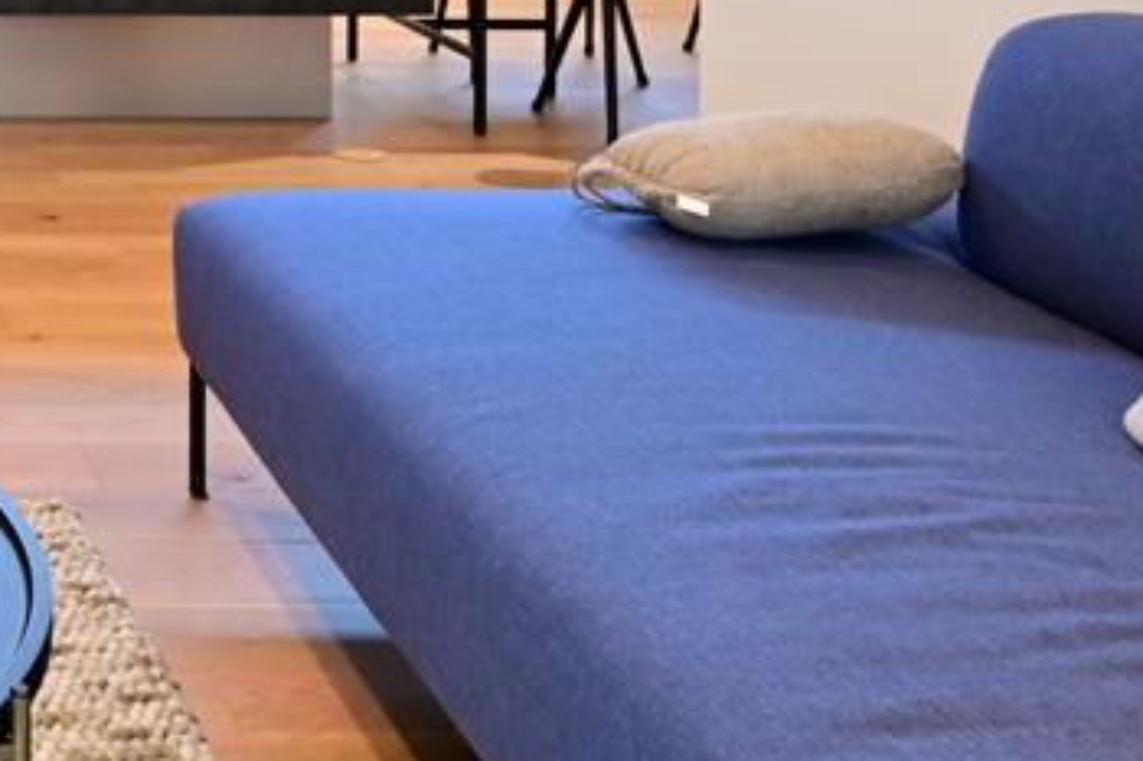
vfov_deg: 18.9
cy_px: -343
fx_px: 2031
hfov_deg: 26.7
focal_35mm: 64
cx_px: -336
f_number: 10
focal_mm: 14
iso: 200
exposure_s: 1/6
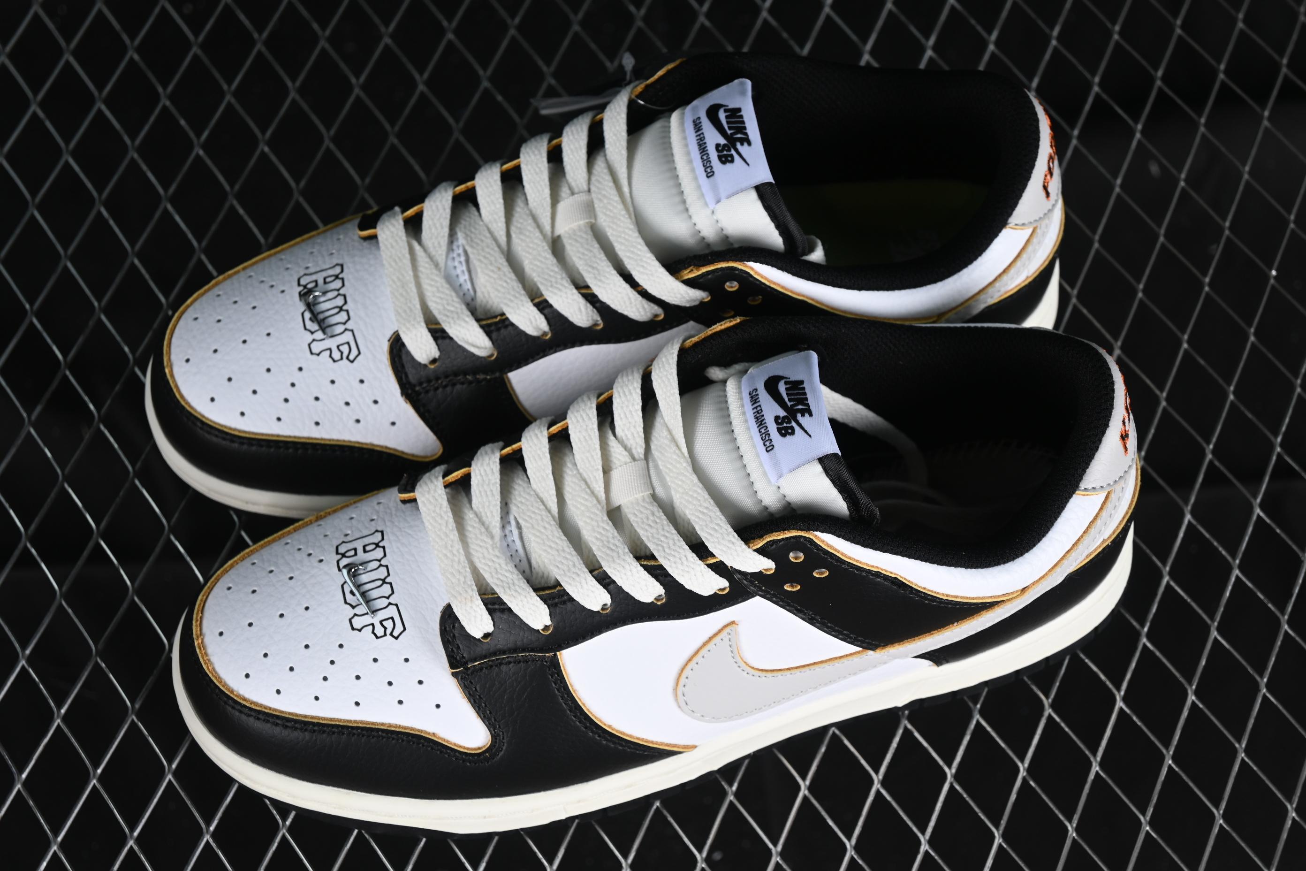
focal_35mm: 75
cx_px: 653
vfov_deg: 18.2
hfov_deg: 27.0
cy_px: 436
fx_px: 2721
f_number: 6.3
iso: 160
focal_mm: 50
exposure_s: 1/60
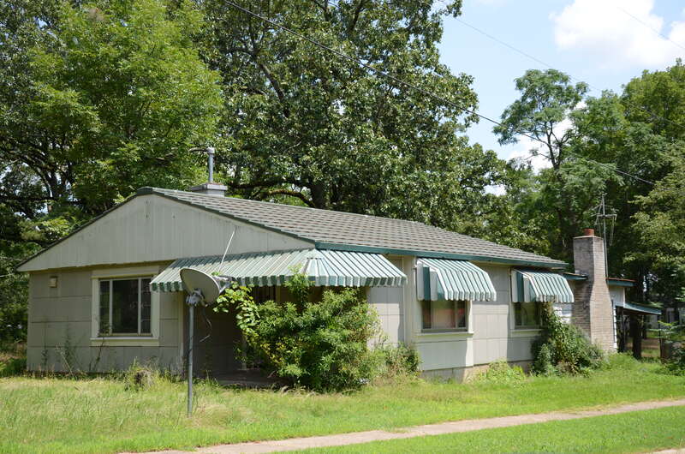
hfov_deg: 41.2
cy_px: 227
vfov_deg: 28.0
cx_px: 342
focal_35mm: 48
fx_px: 912
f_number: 5.6
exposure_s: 1/640
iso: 250
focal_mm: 32
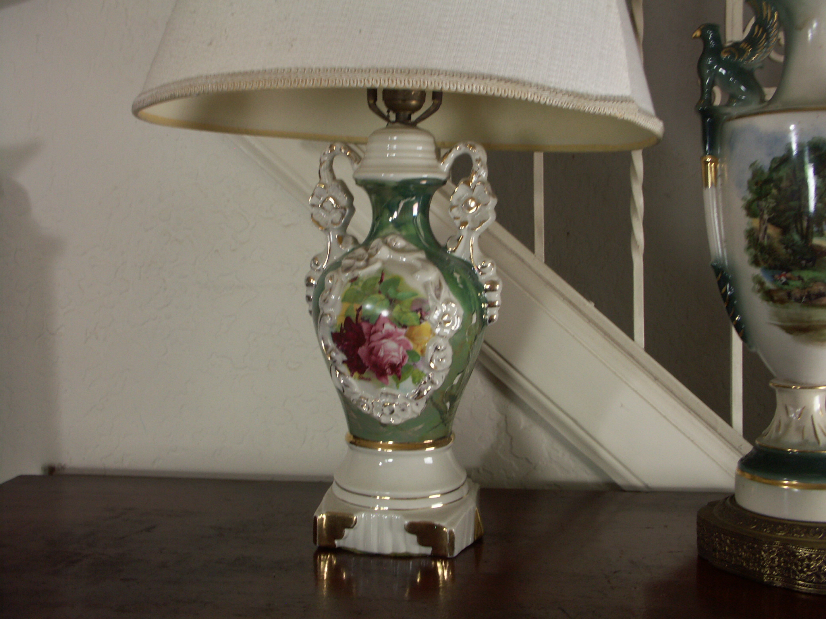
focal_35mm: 37
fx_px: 883
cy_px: 310
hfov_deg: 50.1
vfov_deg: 38.7
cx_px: 413
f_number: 7.1
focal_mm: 9.44
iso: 100
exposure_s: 1/6
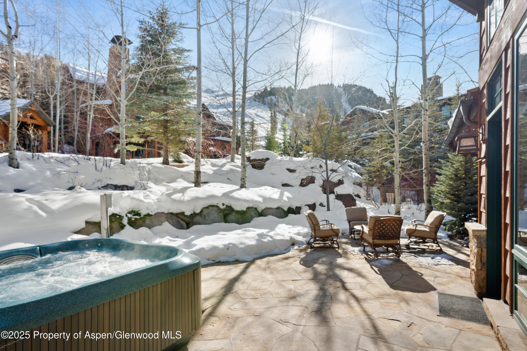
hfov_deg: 86.9
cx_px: 264
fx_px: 278
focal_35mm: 19
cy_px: 176
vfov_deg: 64.6
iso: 125
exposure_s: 1/100
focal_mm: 19
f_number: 7.1
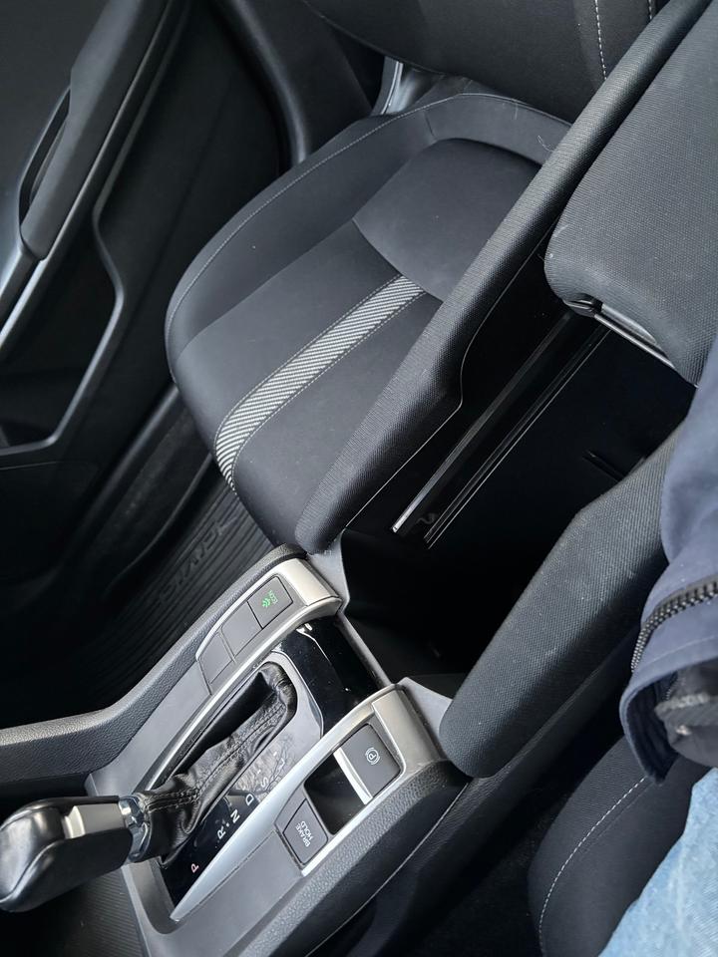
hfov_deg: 53.1
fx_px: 719
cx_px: 359
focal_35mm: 26
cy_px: 478
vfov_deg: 67.3
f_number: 1.6
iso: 640
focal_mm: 5.96
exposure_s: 1/36
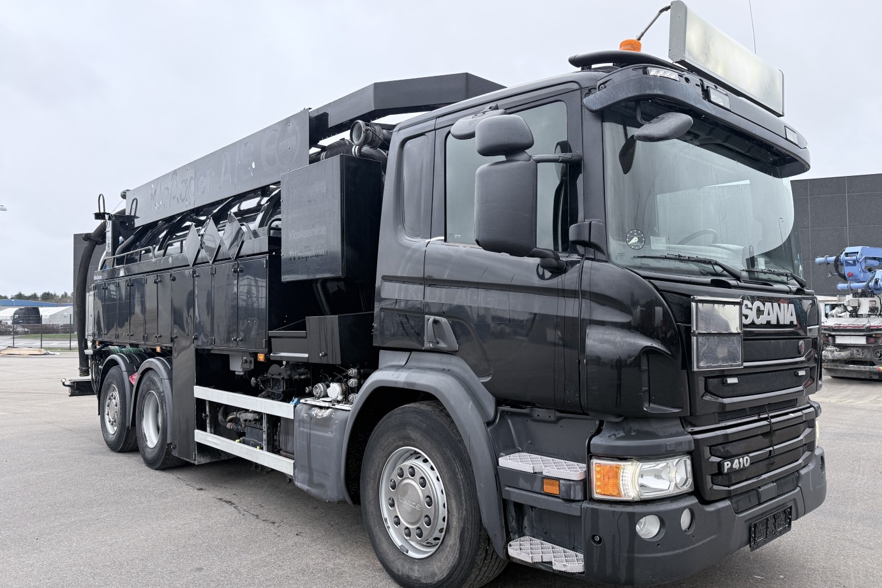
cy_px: 292
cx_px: 453
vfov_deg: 49.6
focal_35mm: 26
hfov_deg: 69.4
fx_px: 637
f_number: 1.78
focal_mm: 6.76
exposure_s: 1/218
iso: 100
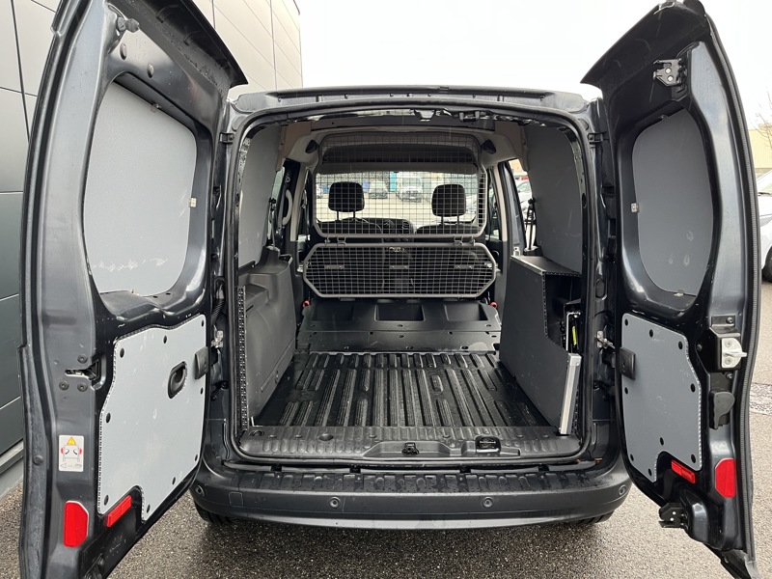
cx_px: 386
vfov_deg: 53.1
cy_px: 290
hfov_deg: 67.3
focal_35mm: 26
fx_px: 580
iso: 160
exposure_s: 1/60
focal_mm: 5.1
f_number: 1.6
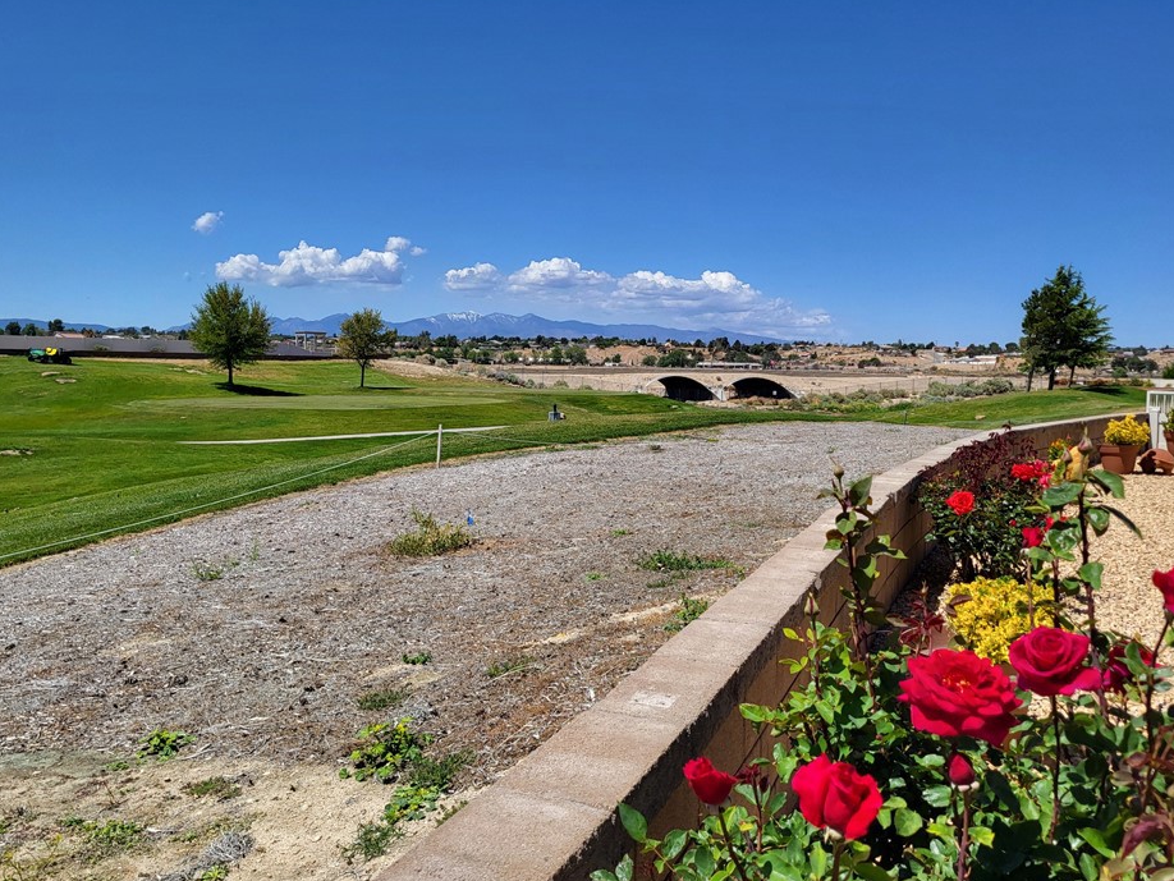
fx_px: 984
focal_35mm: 29
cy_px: 436
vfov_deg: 48.2
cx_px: 545
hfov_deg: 61.6
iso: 40
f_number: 1.8
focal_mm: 5.4
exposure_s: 1/3084
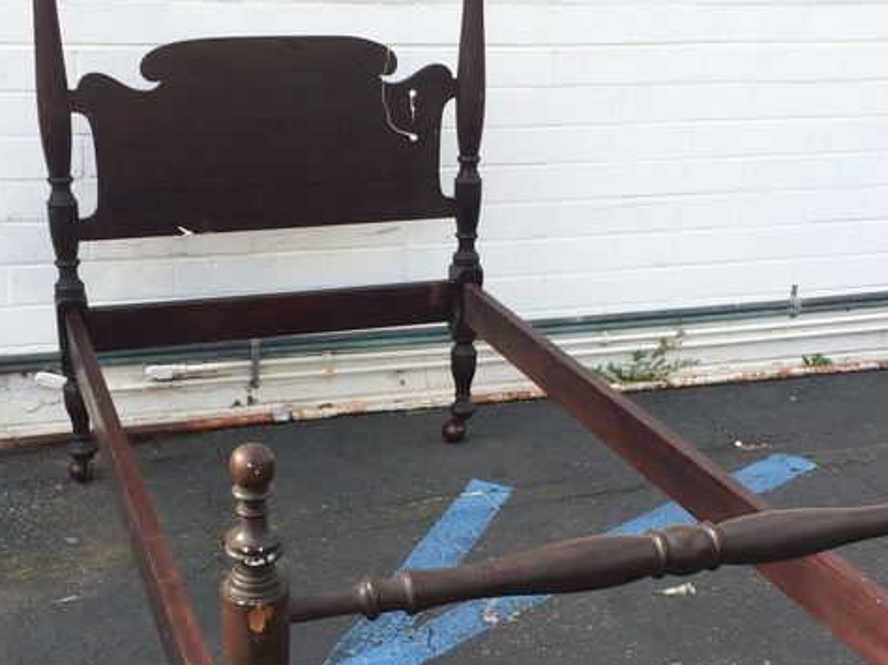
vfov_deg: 25.6
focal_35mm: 57
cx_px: 446
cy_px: 421
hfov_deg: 33.8
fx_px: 1461
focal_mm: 4.12
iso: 32
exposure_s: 1/570
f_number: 2.2
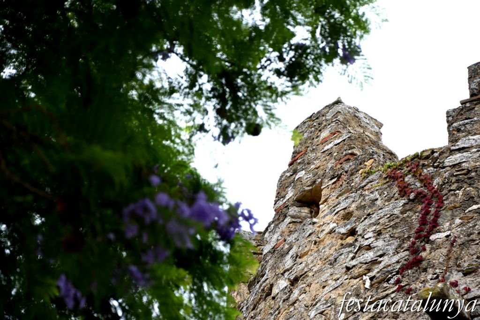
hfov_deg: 12.5
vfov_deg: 8.3
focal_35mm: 165
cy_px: 160
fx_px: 2199
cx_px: 240
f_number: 5.6
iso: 400
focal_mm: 110
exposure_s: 1/320
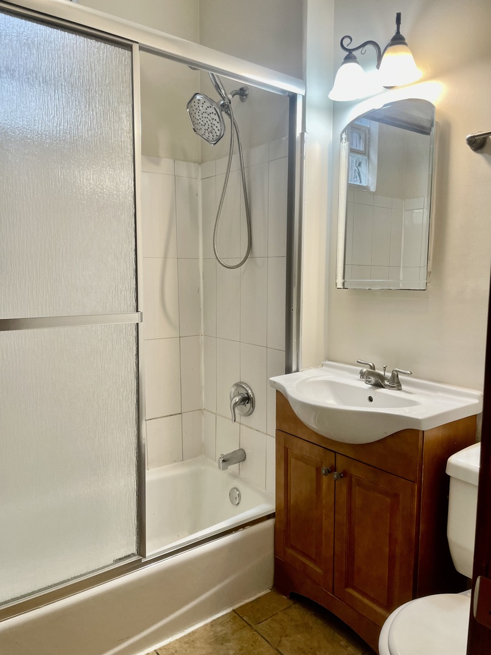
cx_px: 246
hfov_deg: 53.1
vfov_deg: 67.3
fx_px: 492
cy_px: 328
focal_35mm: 26
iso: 80
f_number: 1.6
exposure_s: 1/60
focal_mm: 4.2
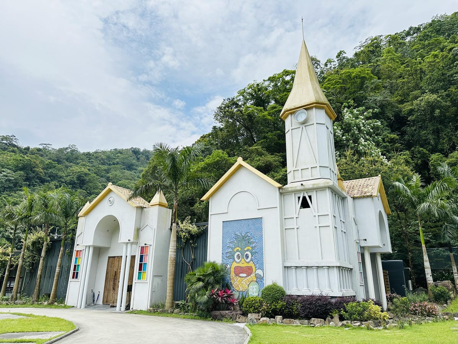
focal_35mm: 24
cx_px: 229
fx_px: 318
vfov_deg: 56.8
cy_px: 172
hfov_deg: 71.6
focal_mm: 6.86
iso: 80
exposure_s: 1/5848
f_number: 1.78
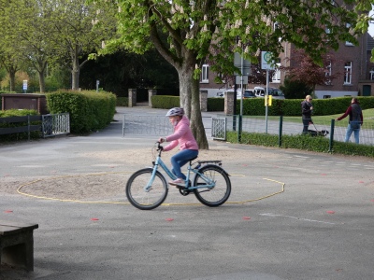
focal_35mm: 72
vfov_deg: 20.4
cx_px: 187
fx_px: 778
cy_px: 140
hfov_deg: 27.0
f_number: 4.3
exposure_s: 1/160
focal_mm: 12.9
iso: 80
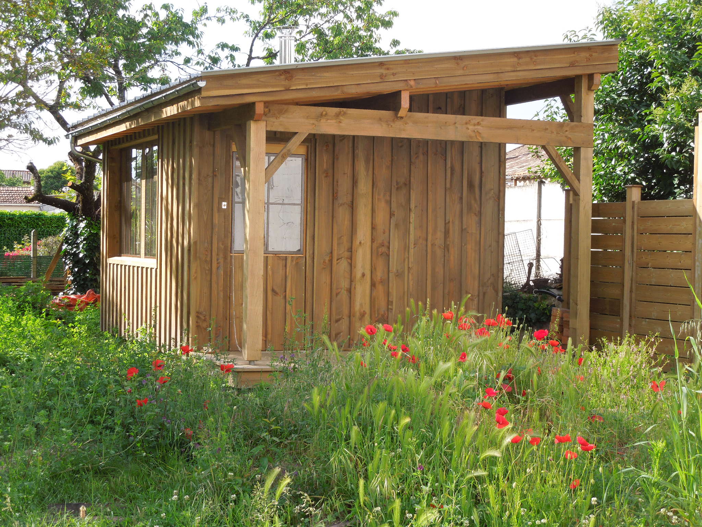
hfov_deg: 31.7
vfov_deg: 24.0
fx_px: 1237
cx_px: 351
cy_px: 264
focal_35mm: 61
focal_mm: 11
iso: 100
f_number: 4.3
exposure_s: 1/200
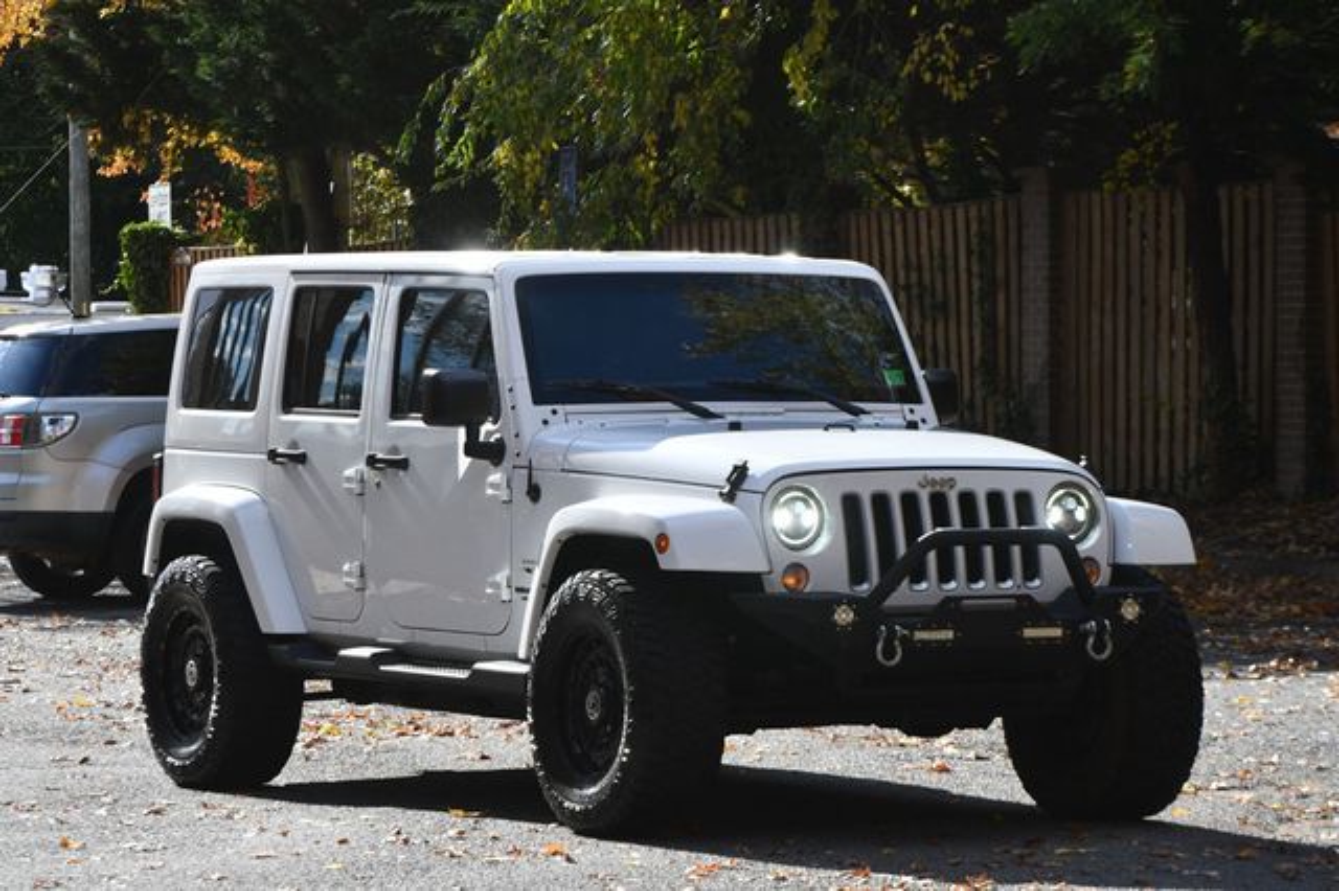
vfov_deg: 9.7
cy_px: 446
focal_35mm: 142
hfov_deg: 14.5
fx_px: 5279
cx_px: 670
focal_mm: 95
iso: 160
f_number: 8
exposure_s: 1/250
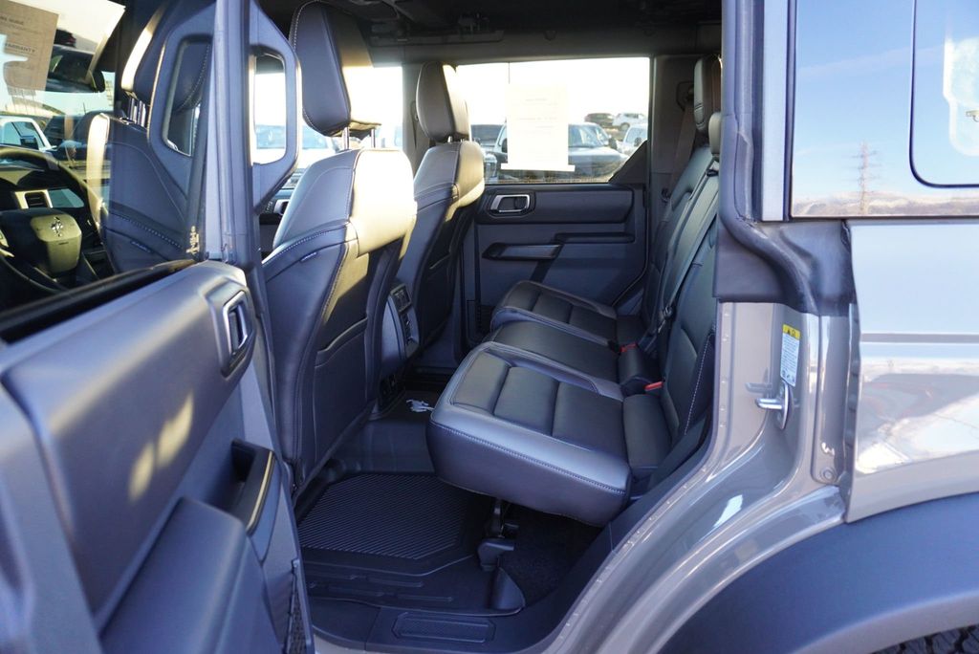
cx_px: 490
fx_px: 653
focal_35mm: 24
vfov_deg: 53.2
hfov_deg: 73.7
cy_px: 327
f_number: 4
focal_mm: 16
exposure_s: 1/160
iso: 1600
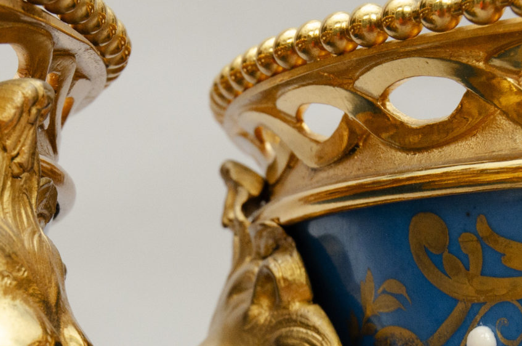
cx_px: 114
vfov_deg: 7.8
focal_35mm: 172
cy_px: 485
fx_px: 2489
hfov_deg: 11.9
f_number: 8
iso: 200
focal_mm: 38
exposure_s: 1/125
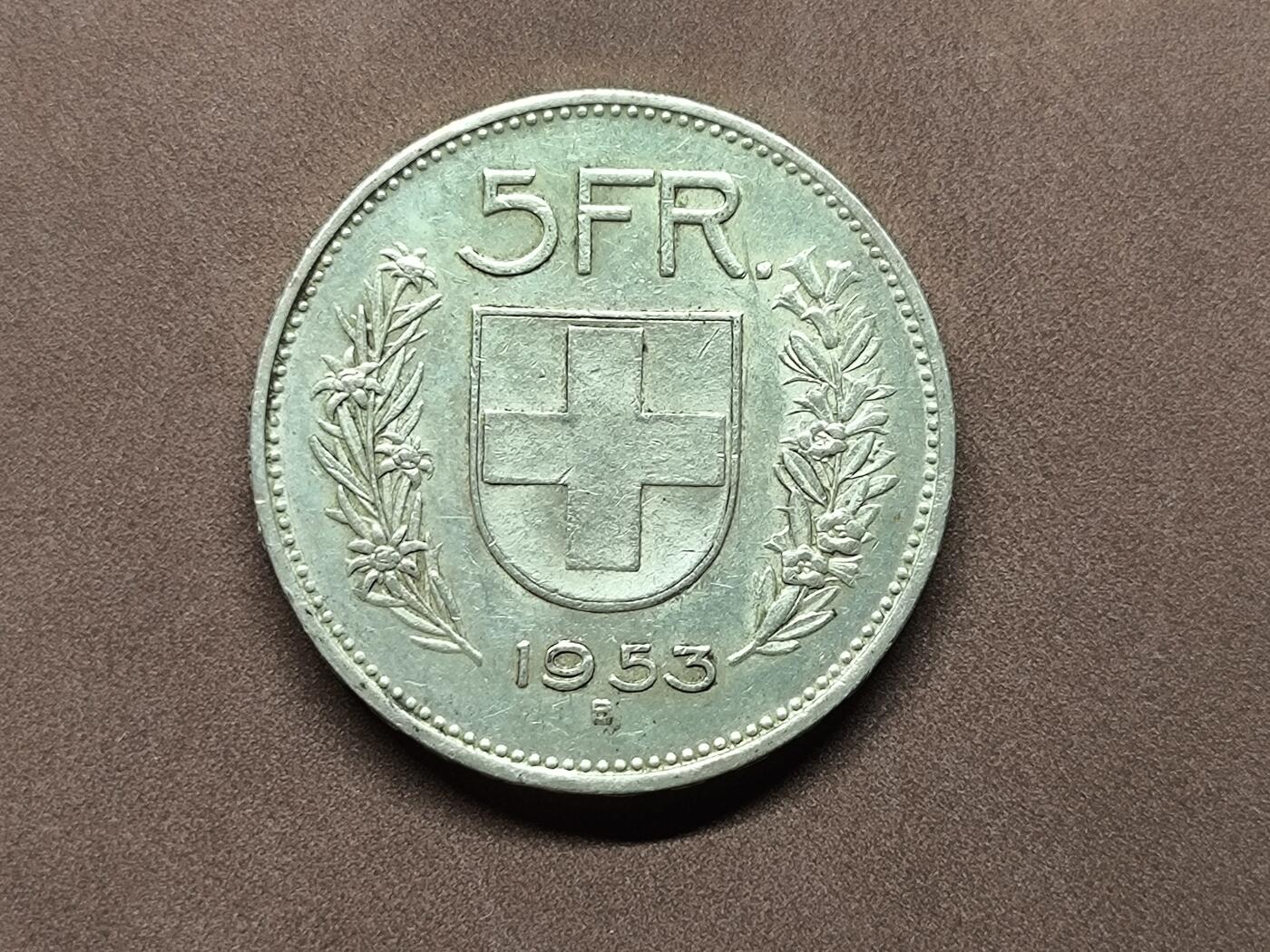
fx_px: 3045
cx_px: 635
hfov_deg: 23.6
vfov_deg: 17.8
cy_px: 476
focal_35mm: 83
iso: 100
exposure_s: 1/100
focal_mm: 5.35
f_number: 1.7
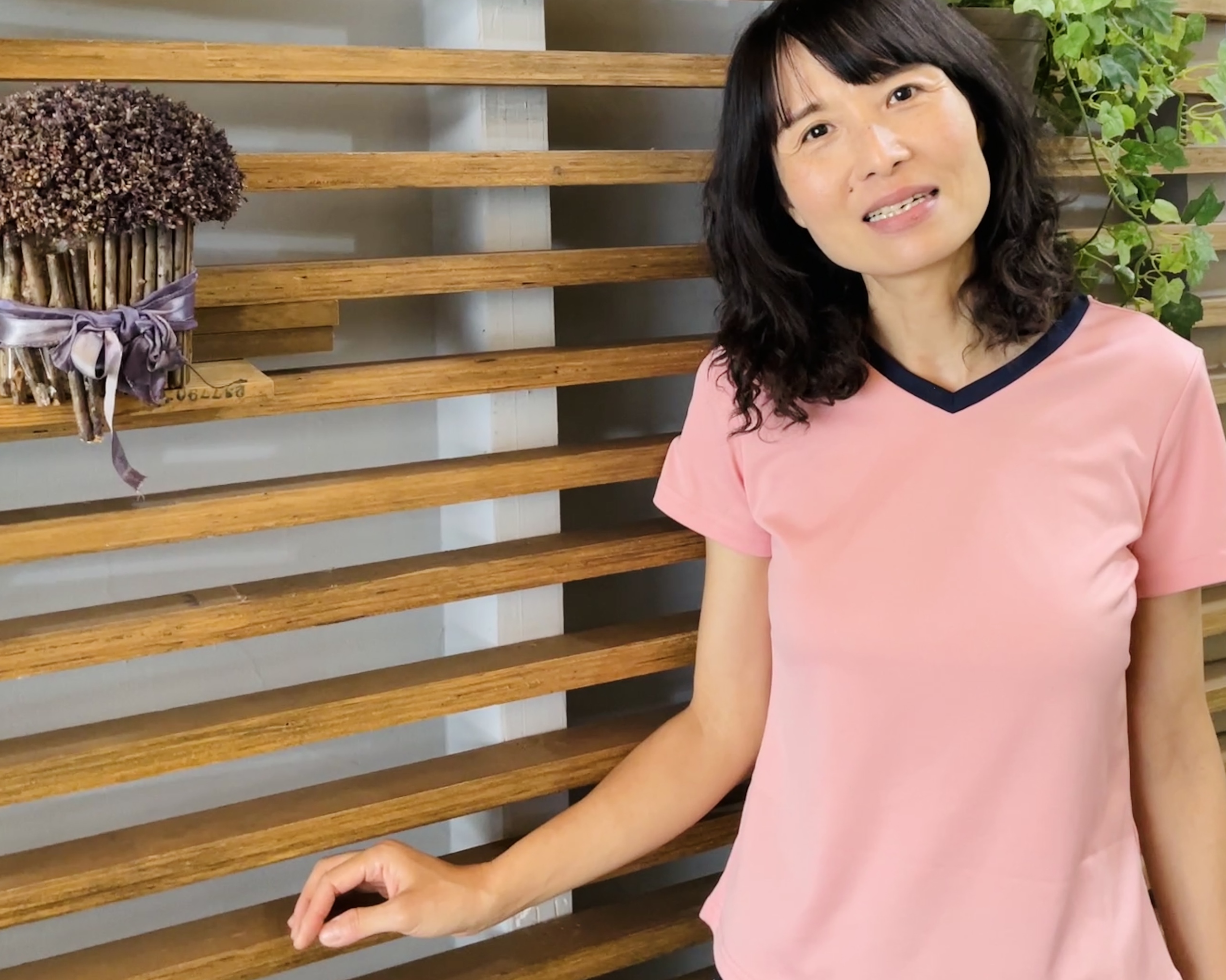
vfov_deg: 42.1
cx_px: 614
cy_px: 246
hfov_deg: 52.8
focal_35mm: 34
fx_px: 1234
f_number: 1.6
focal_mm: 4.2
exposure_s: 1/60
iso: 320
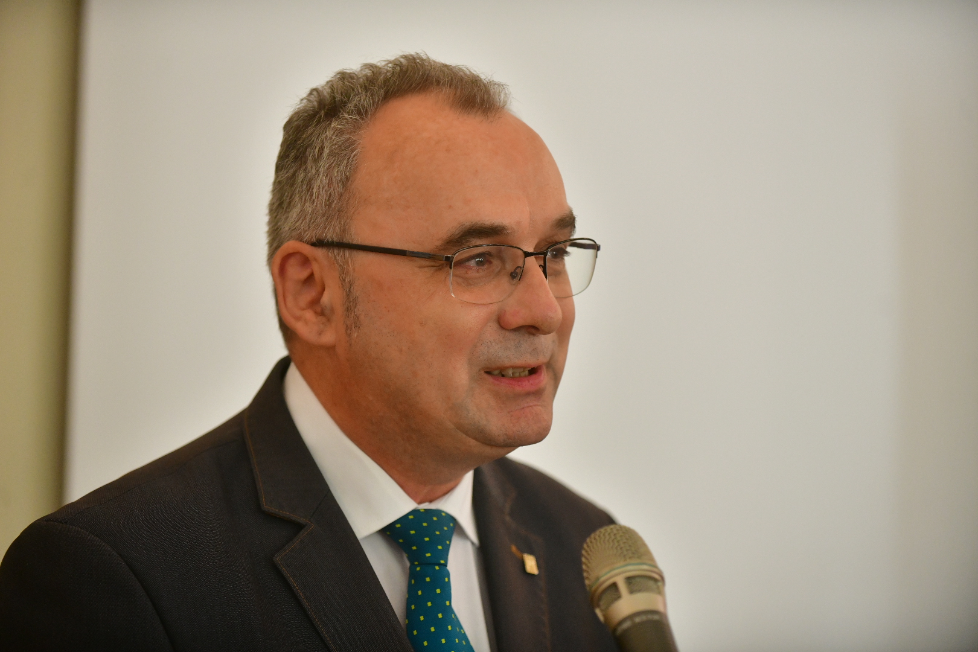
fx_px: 3531
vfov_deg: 10.5
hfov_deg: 15.8
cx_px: 489
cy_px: 326
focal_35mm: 130
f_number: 2.8
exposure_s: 1/400
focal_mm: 130
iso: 1800
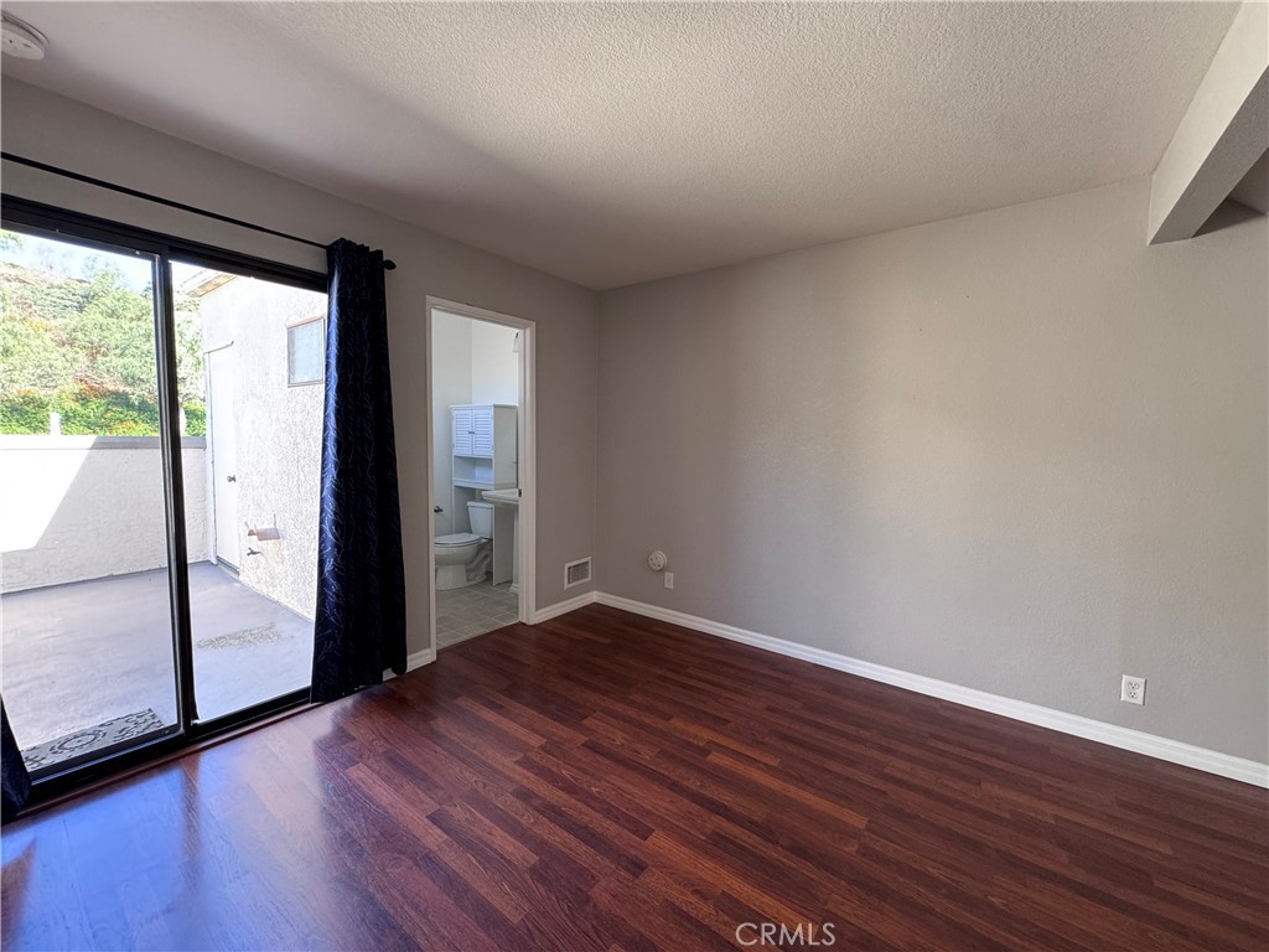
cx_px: 634
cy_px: 476
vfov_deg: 85.7
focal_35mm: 14
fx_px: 513
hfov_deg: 102.1
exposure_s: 1/99
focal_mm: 2.22
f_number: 2.2
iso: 200
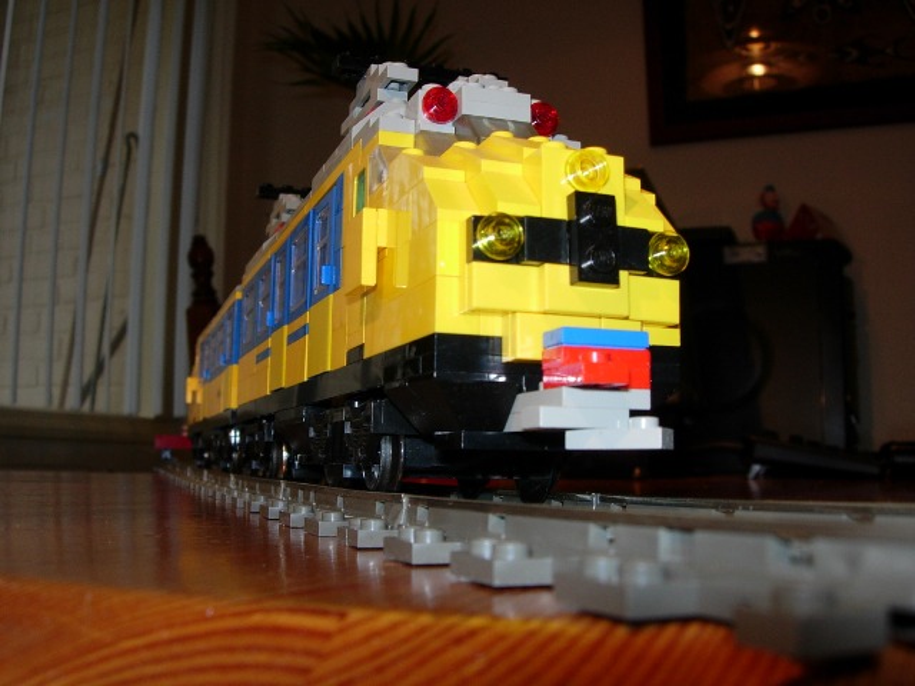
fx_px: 1004
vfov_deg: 37.7
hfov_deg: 49.0
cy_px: 343
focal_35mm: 38
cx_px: 458
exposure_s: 1/32
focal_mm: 7.8
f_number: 4.8
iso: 79
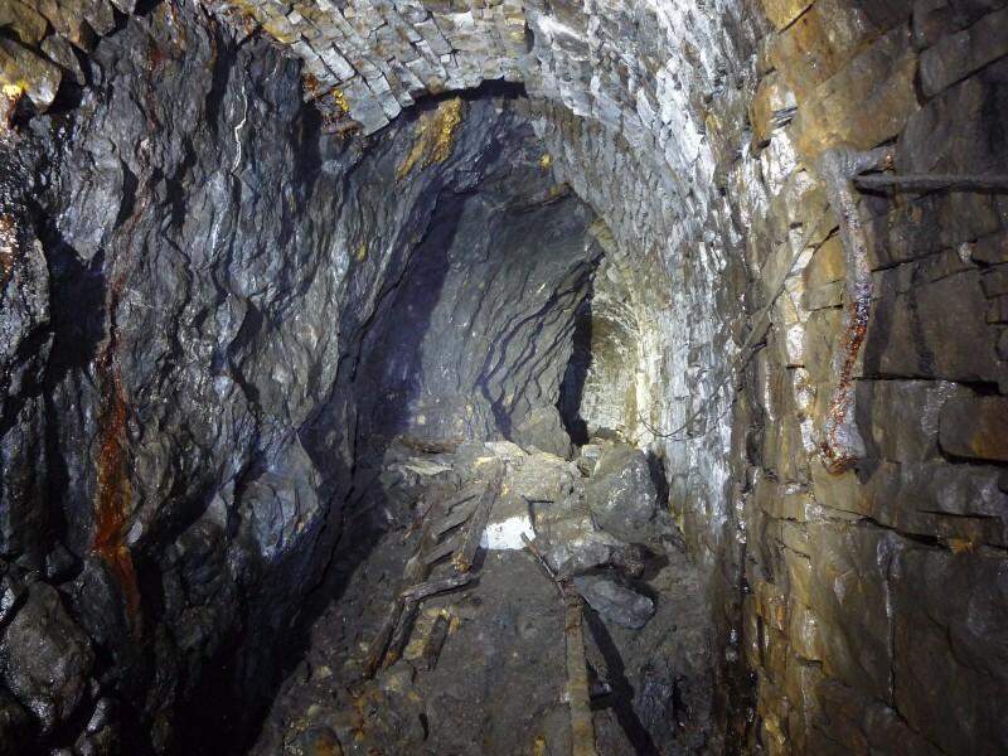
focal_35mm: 30
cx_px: 504
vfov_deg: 46.8
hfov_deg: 60.0
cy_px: 378
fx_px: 874
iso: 200
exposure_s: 2.5
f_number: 3.3
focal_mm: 5.2
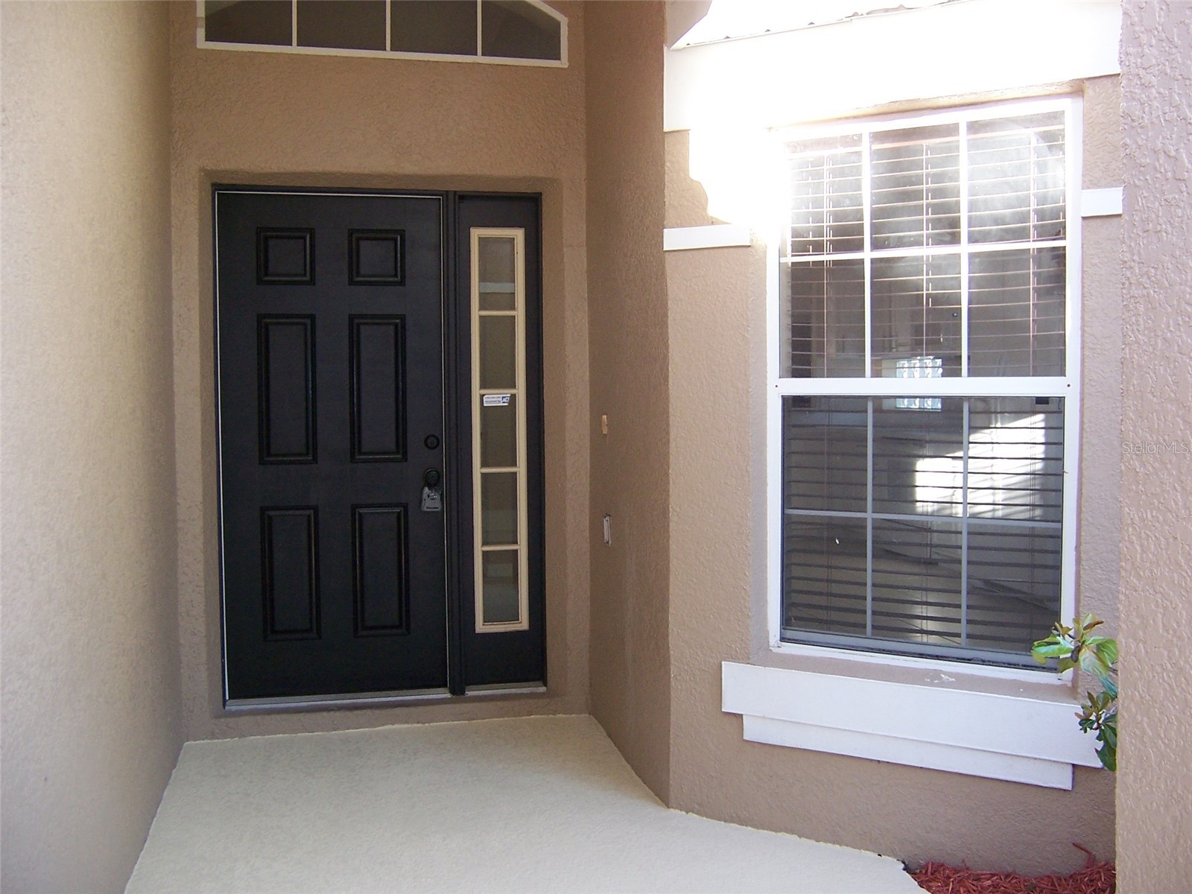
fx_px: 1136
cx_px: 596
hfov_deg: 55.4
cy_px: 447
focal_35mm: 33
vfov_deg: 42.9
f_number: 2.8
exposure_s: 1/60
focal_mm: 5.5
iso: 140
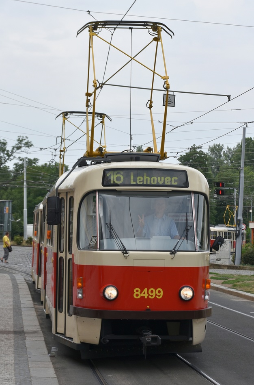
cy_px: 172
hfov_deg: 14.3
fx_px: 1011
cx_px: 129
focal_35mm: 95
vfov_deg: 21.5
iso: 125
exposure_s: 1/320
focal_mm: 50
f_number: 9
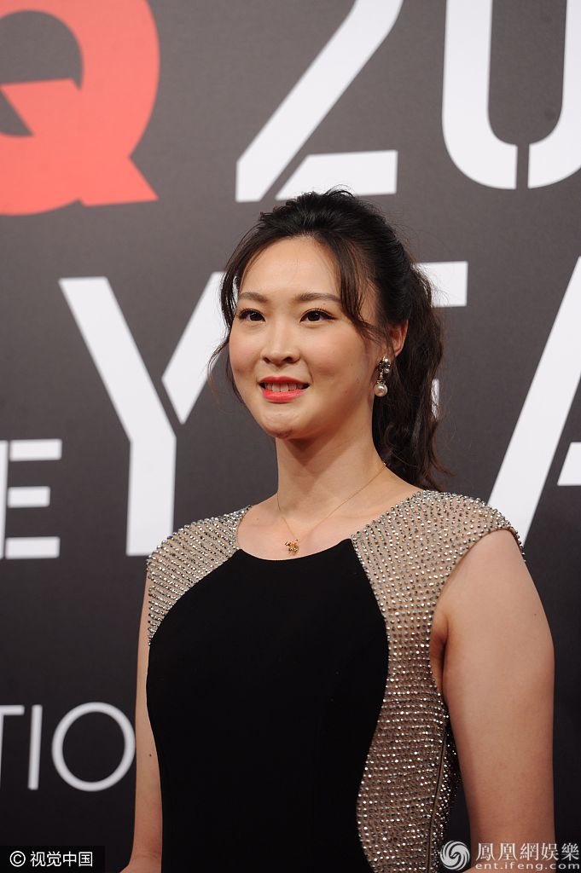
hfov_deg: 7.6
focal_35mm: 180
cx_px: 290
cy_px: 436
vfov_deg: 11.4
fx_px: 4365
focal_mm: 180
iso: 500
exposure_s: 1/125
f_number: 4
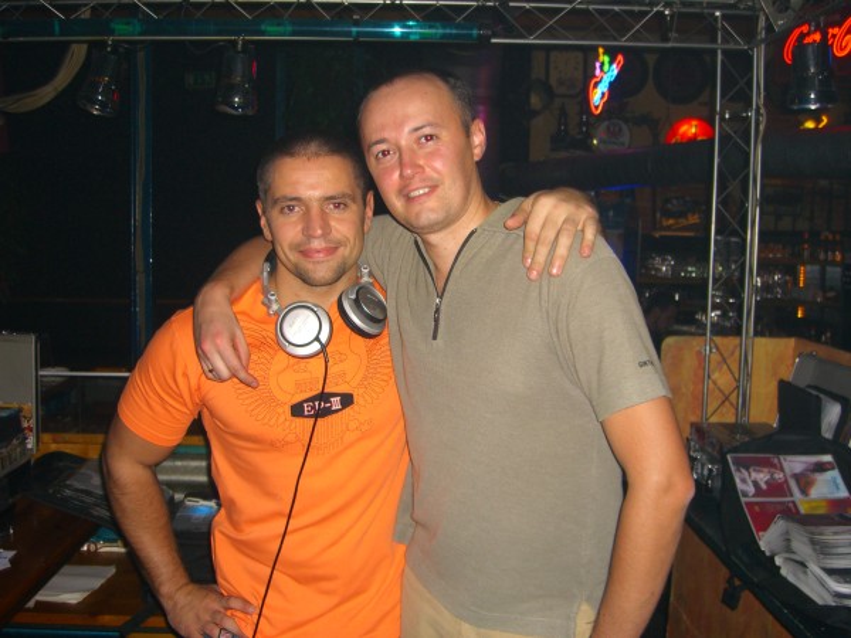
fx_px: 934
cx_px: 426
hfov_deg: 49.0
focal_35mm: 38
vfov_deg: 37.7
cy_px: 319
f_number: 2.8
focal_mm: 7.9
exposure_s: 1/60
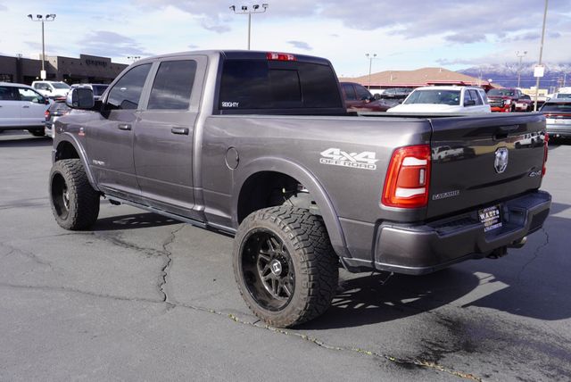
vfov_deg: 38.4
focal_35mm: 34
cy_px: 191
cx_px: 286
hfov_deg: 55.1
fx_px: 548
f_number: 8
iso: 100
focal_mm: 23
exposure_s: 1/125
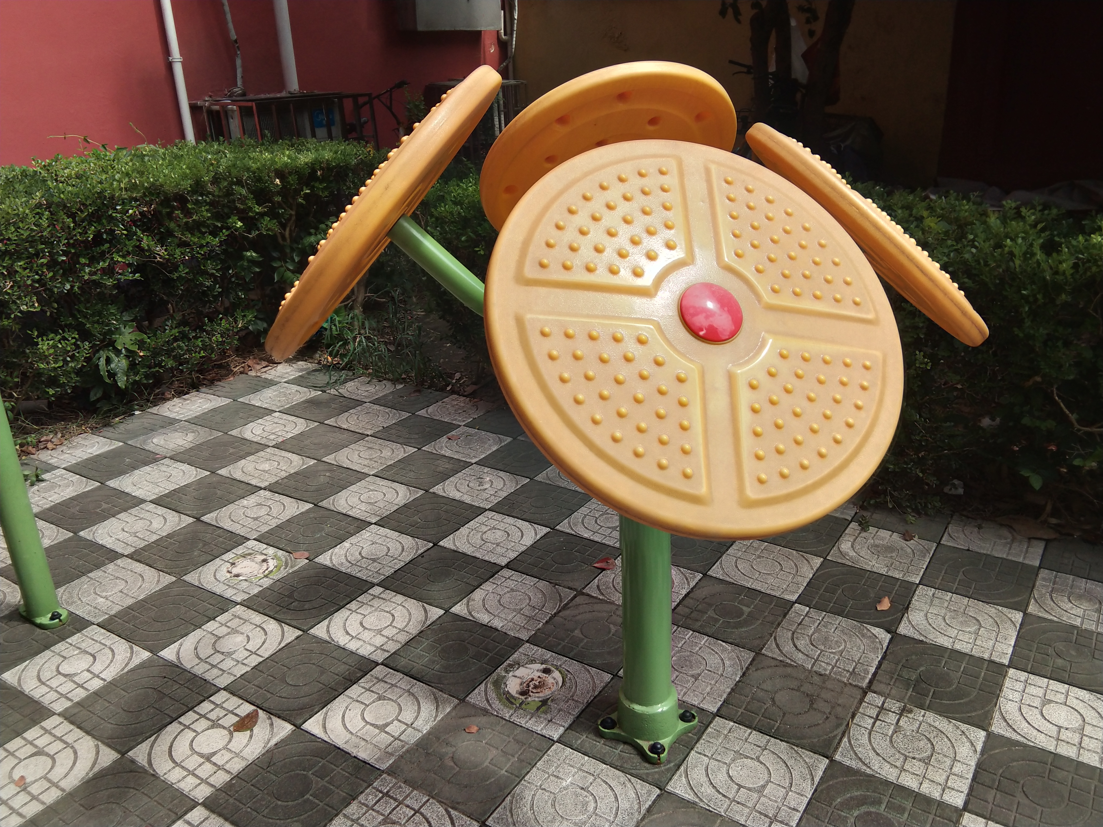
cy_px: 414
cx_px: 552
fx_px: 988
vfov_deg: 45.4
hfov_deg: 58.4
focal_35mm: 31
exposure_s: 1/539
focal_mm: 3.69
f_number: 2.2
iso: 50
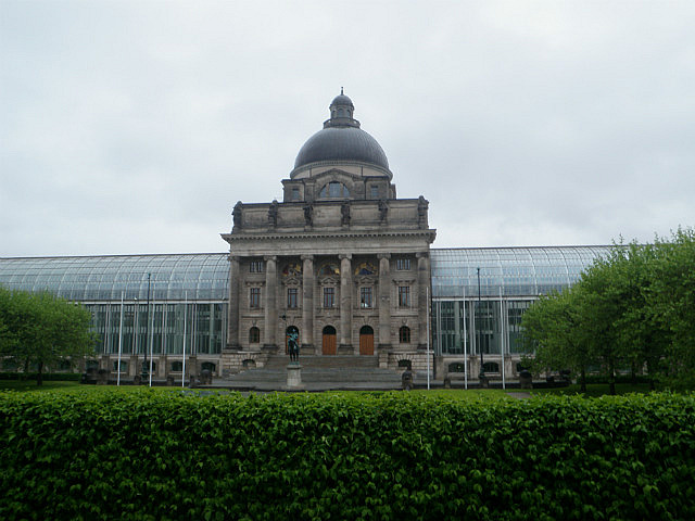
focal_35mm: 28
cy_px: 260
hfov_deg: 63.4
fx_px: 562
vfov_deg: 49.7
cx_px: 348
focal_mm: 5
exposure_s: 1/60
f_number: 3.5
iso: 50
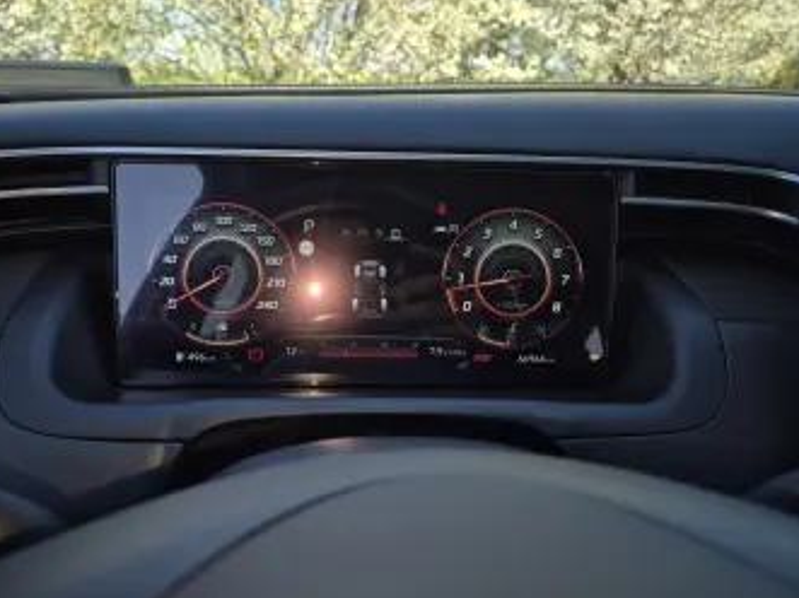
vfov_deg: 54.8
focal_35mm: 25
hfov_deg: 69.3
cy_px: 280
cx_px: 367
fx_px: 577
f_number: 1.8
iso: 25
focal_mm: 5.4
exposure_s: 1/277
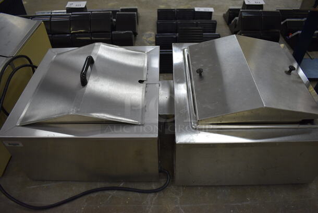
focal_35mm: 27
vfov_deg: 48.0
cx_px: 159
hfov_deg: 67.3
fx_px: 239
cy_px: 106
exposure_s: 1/200
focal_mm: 18
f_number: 3.5
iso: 800
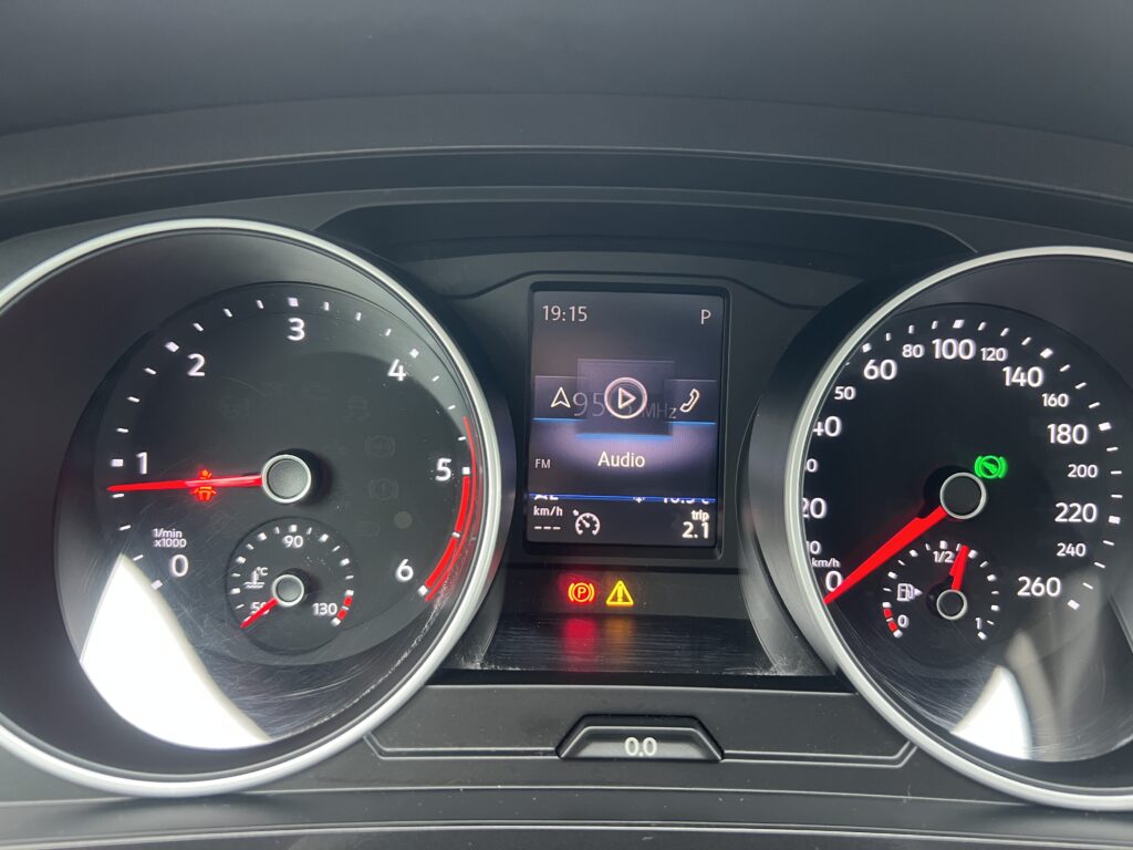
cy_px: 425
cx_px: 566
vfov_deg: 53.1
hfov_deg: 67.3
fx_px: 851
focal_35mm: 26
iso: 250
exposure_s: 1/60
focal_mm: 5.7
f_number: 1.5
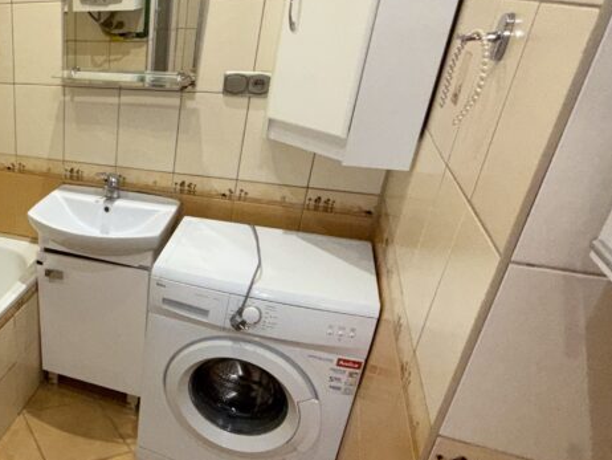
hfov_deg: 48.5
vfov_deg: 45.4
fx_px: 548
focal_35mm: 31
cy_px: 257
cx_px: 7
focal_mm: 2.22
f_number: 2.2
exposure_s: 1/100
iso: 125
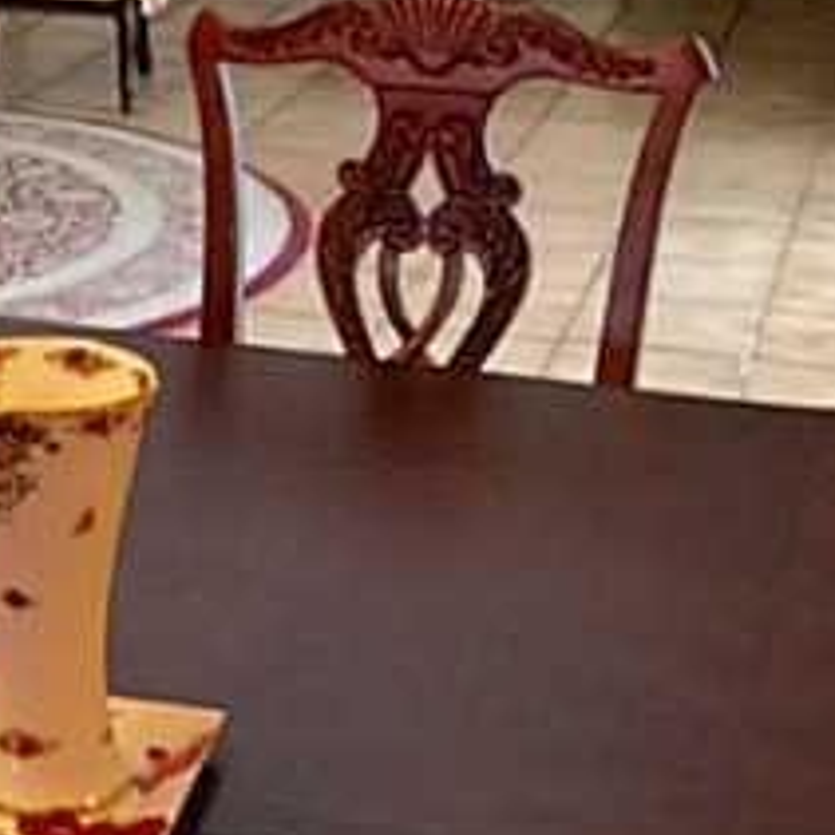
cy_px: 111
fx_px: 2647
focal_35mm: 97
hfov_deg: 16.9
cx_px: -241
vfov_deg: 17.7
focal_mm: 4.15
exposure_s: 1/15
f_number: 2.2
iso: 40
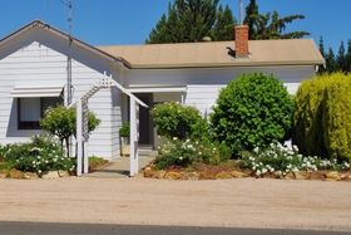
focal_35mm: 57
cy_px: 76
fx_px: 556
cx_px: 84
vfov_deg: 23.7
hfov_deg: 34.2
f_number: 13
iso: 100
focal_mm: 23
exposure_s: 1/160
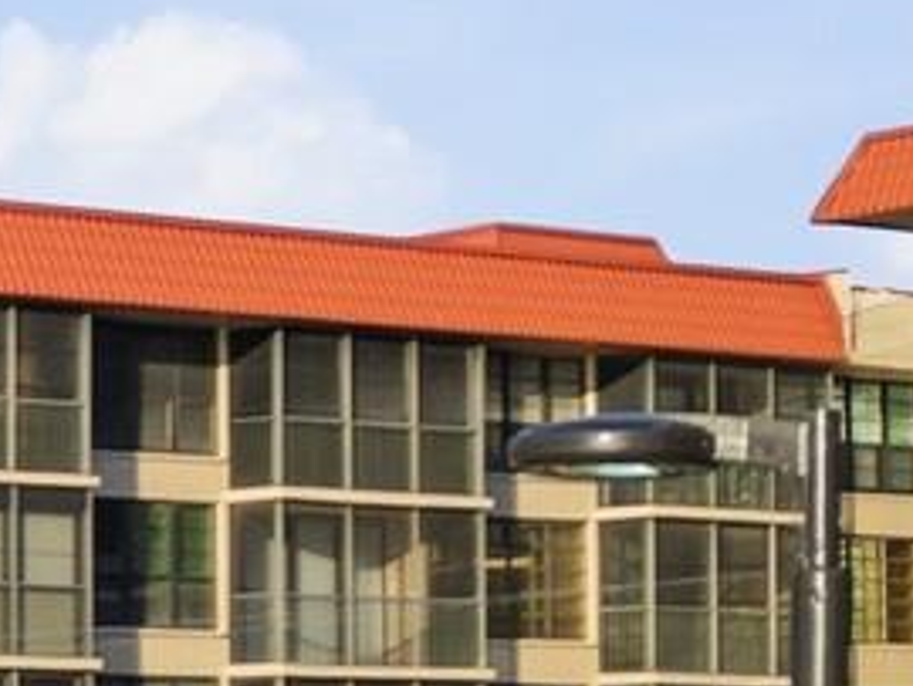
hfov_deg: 11.7
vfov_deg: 10.3
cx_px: -1160
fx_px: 3749
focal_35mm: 142
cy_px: 747
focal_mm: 6.7
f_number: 1.7
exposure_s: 1/500
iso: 100
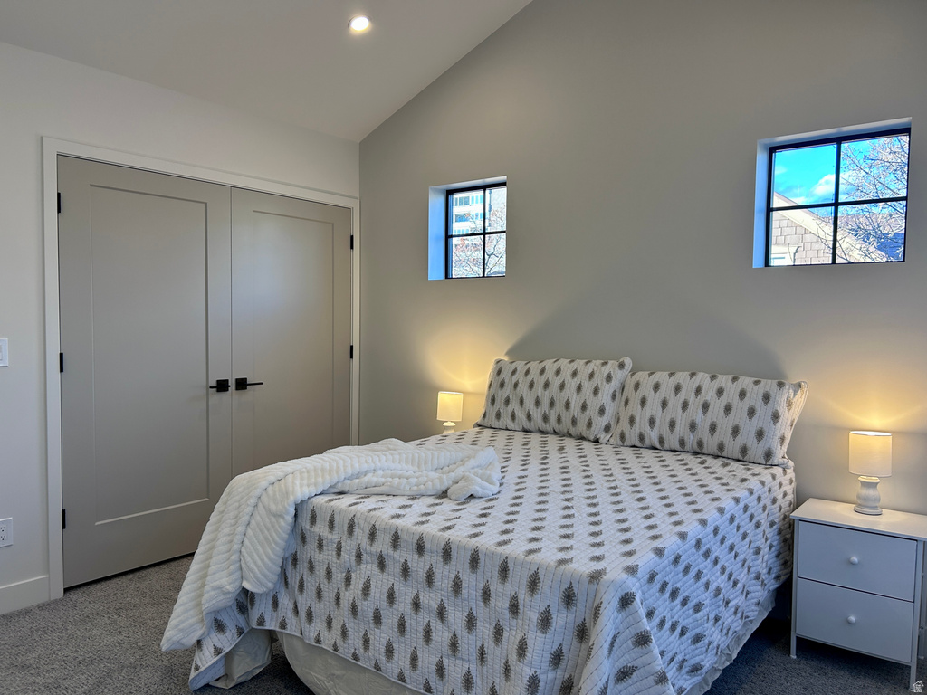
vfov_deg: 53.1
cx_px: 464
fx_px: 696
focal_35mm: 26
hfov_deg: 67.3
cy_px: 348
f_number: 1.5
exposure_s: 1/139
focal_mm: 5.7
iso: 64
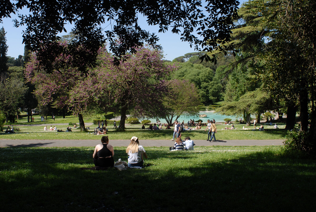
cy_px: 106
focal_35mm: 36
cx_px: 158
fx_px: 316
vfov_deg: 37.0
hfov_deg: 53.1
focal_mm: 24
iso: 100
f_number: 8
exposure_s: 1/125
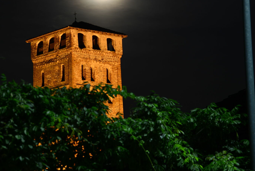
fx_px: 1070
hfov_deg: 13.6
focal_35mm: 151
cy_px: 54
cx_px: 86
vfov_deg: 9.1
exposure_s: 3
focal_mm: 85
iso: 200
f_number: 5.6
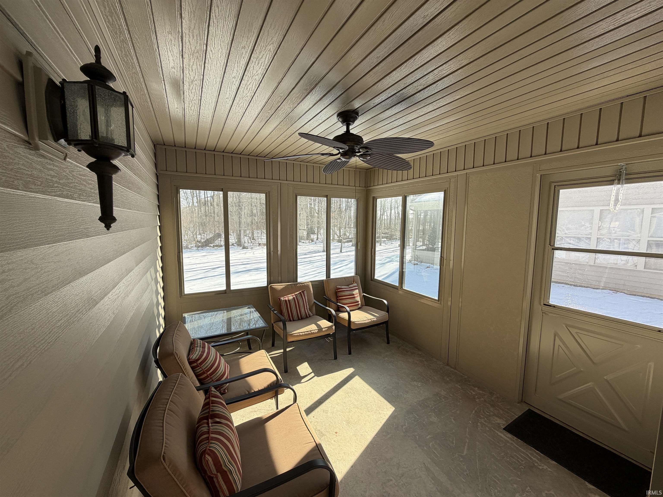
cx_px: 332
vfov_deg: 85.7
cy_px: 248
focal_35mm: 14
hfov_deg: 102.1
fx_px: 268
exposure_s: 1/231
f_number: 2.2
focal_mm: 2.22
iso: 40
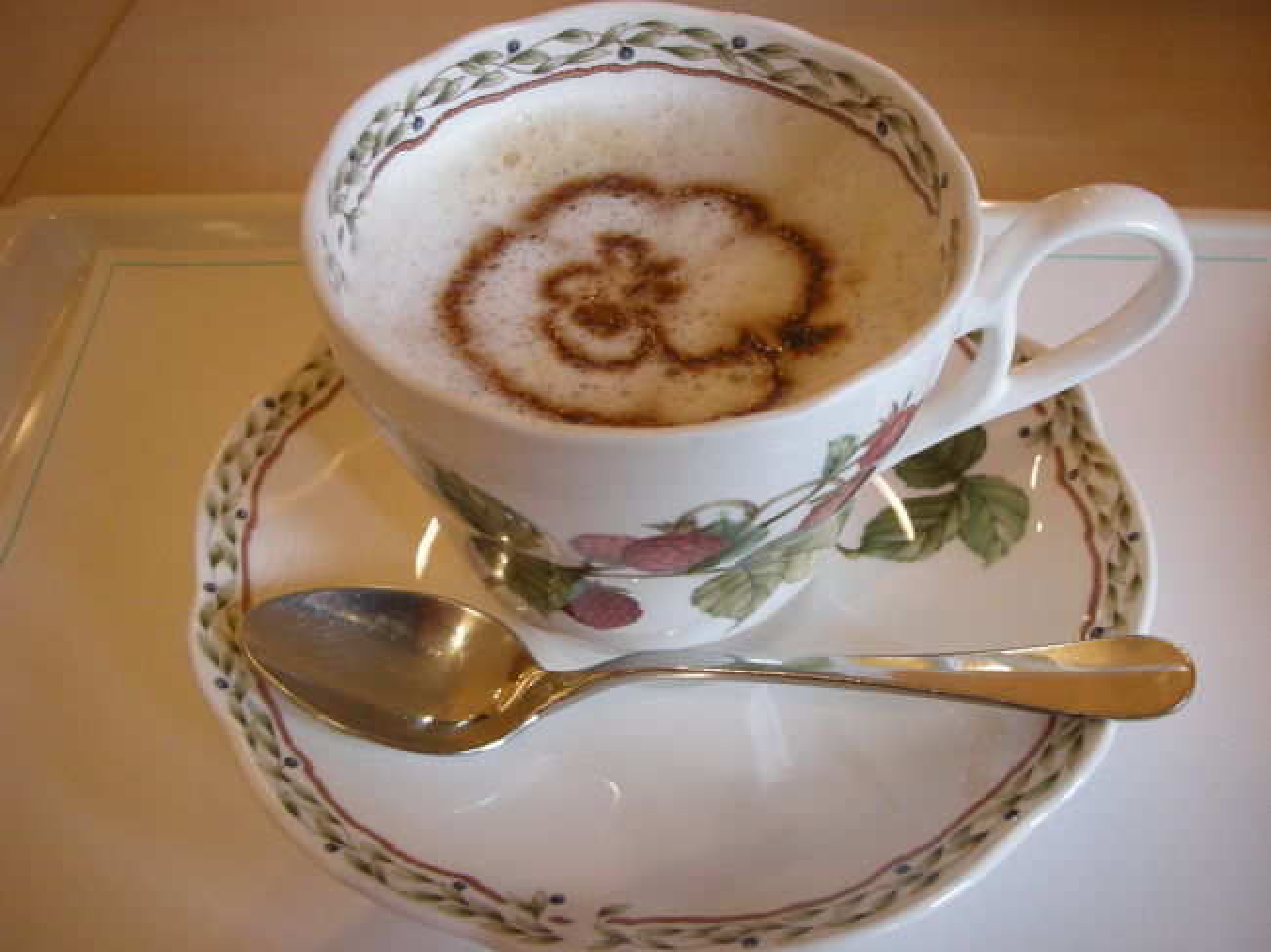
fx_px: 1285
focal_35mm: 35
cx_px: 636
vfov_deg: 40.7
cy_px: 476
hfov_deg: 52.6
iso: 148
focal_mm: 5.8
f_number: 2.8
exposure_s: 1/30
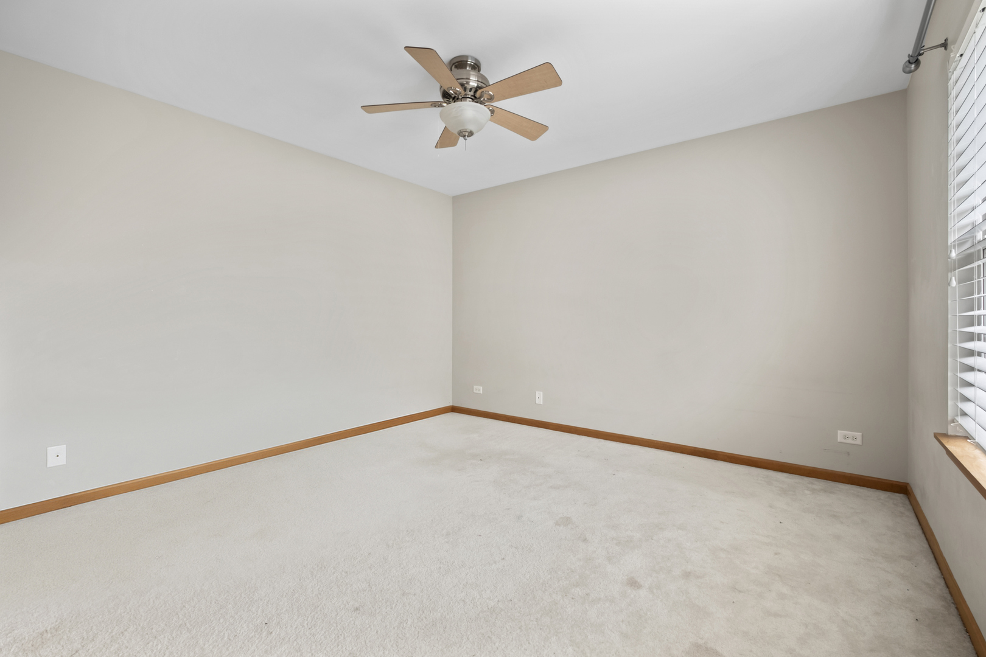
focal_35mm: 15
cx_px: 493
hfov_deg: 100.4
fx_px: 411
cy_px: 328
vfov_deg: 77.3
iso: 320
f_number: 4
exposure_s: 1/10
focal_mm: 10
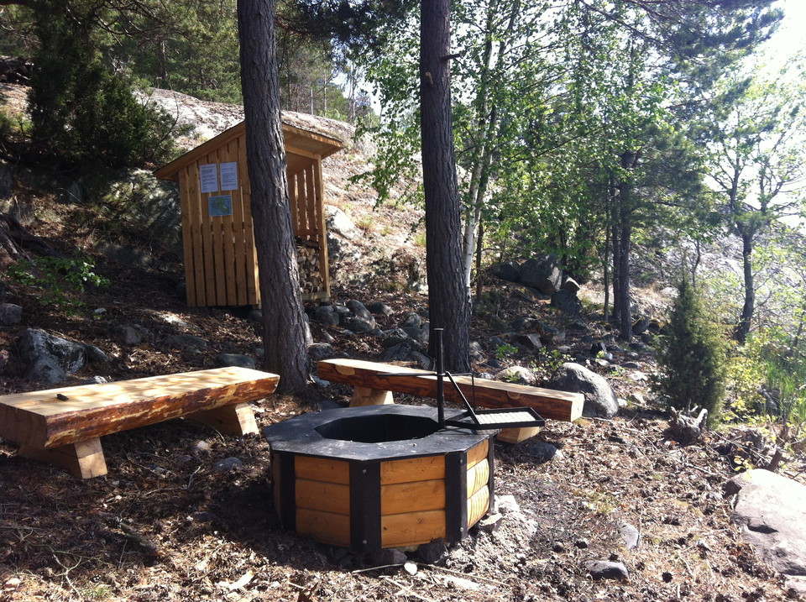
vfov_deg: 40.6
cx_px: 403
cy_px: 301
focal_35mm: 35
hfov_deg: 52.7
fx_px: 814
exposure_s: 1/347
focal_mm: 3.85
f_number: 2.8
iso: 80
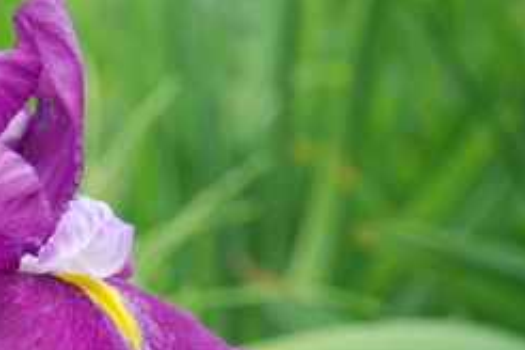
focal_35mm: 410
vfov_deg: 3.3
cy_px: 350
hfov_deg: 5.0
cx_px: -47
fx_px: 5983
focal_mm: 105
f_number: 13
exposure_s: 1/30
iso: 400
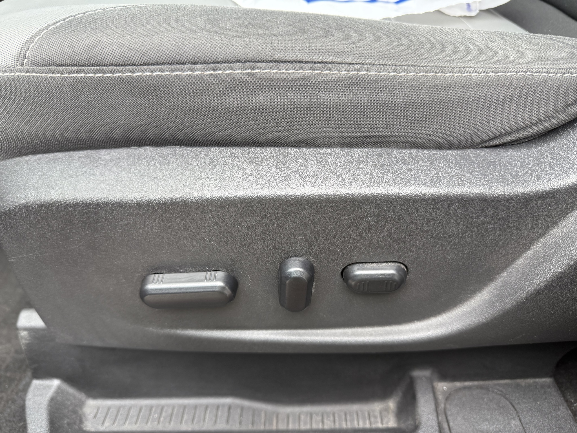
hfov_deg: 71.6
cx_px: 288
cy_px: 216
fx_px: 400
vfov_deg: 56.8
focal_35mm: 24
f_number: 1.78
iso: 160
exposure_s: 1/121
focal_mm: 6.76
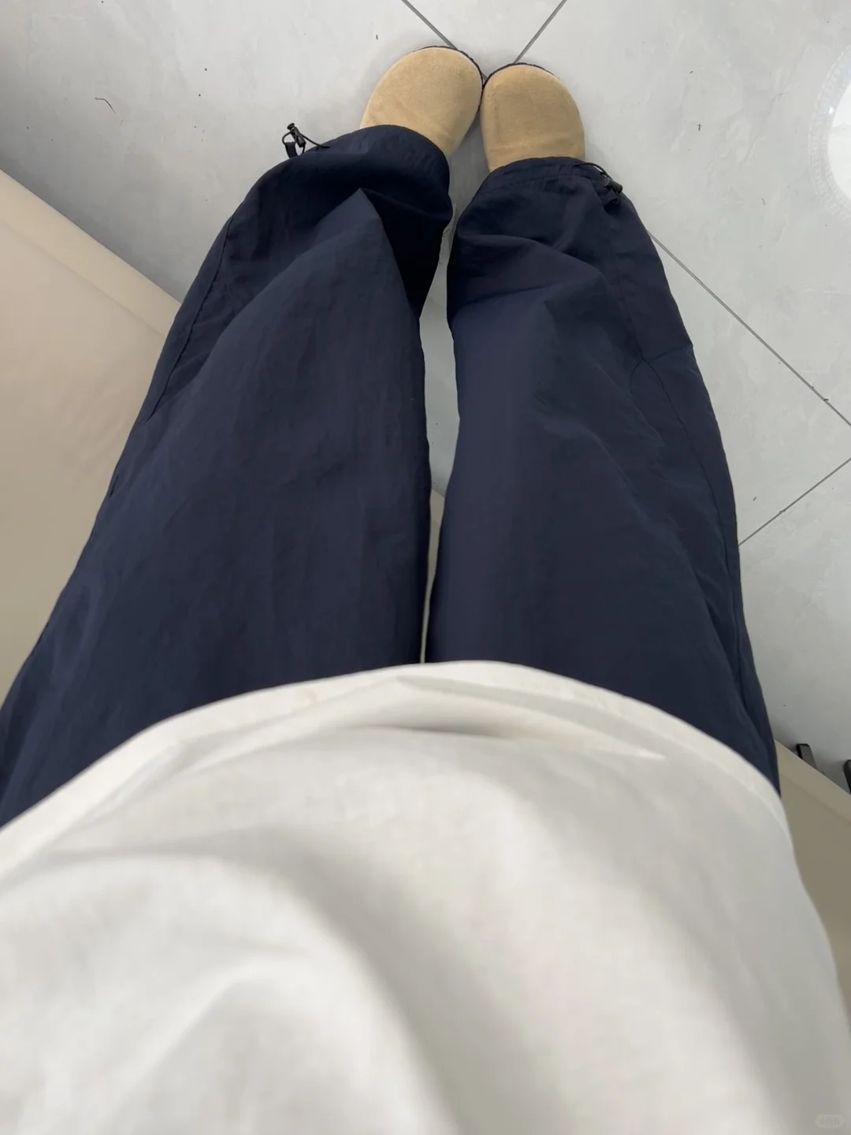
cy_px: 568
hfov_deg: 53.1
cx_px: 426
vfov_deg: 67.3
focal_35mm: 26
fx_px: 852
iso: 50
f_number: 1.5
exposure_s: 1/121
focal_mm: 5.7
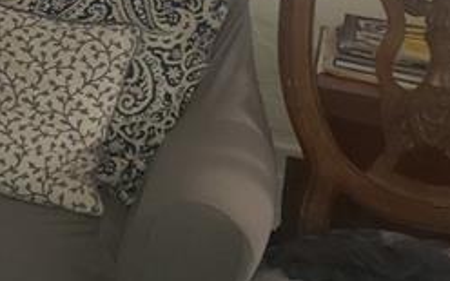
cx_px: -437
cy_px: -201
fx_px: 1398
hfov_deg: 15.0
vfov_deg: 10.8
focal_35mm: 114
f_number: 1.5
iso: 125
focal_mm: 4.3
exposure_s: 1/16
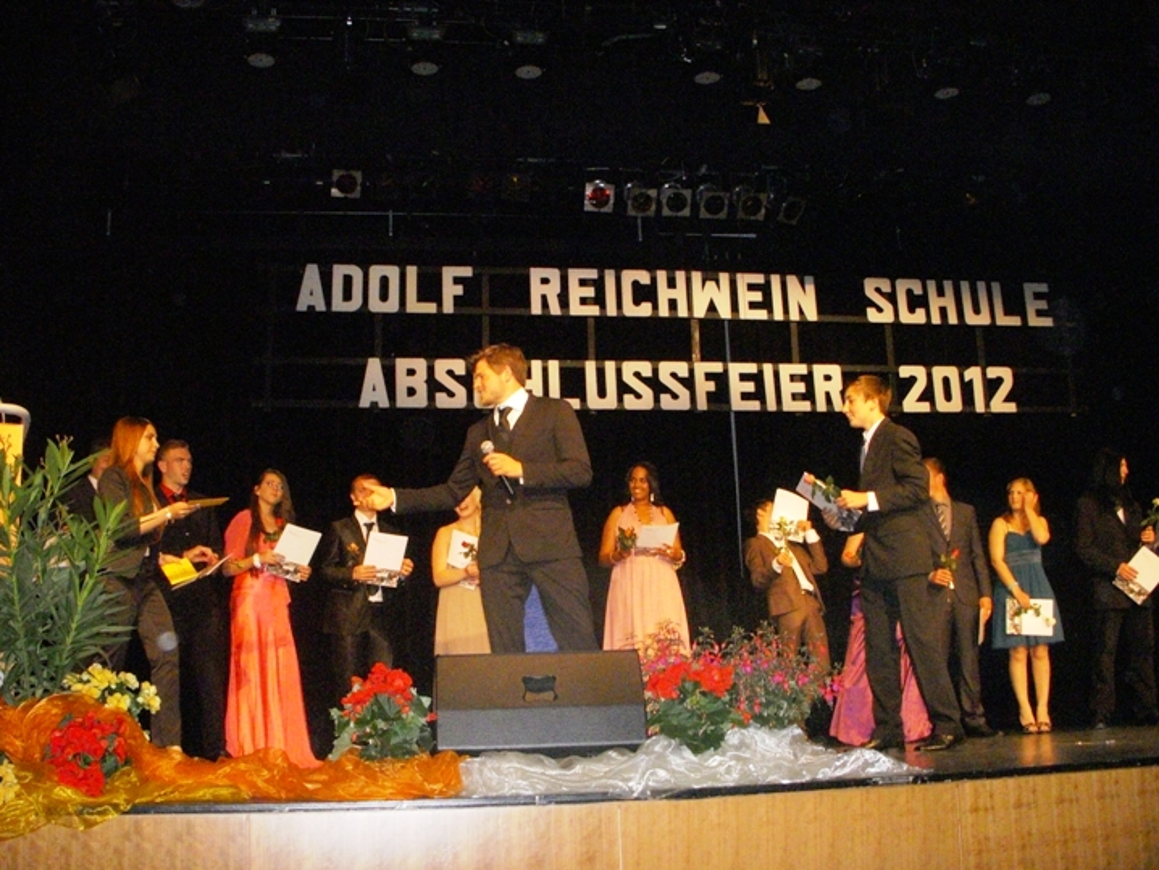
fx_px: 1273
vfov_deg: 37.7
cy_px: 435
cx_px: 580
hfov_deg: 49.0
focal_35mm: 38
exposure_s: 1/250
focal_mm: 6.3
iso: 800
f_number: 3.3
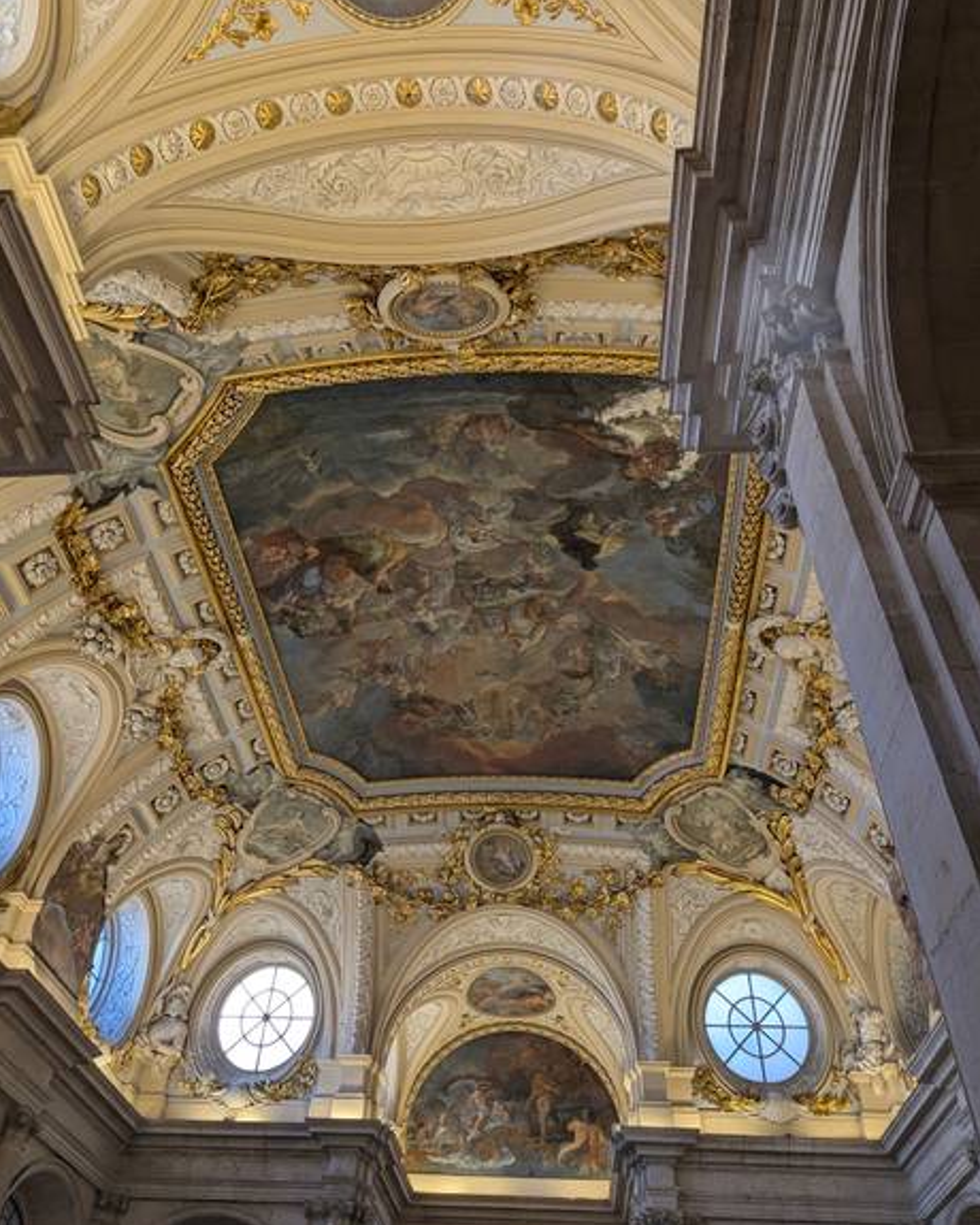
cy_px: 671
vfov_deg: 65.9
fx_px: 943
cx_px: 475
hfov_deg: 54.9
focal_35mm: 26
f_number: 1.68
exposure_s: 1/100
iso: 101
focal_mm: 6.9
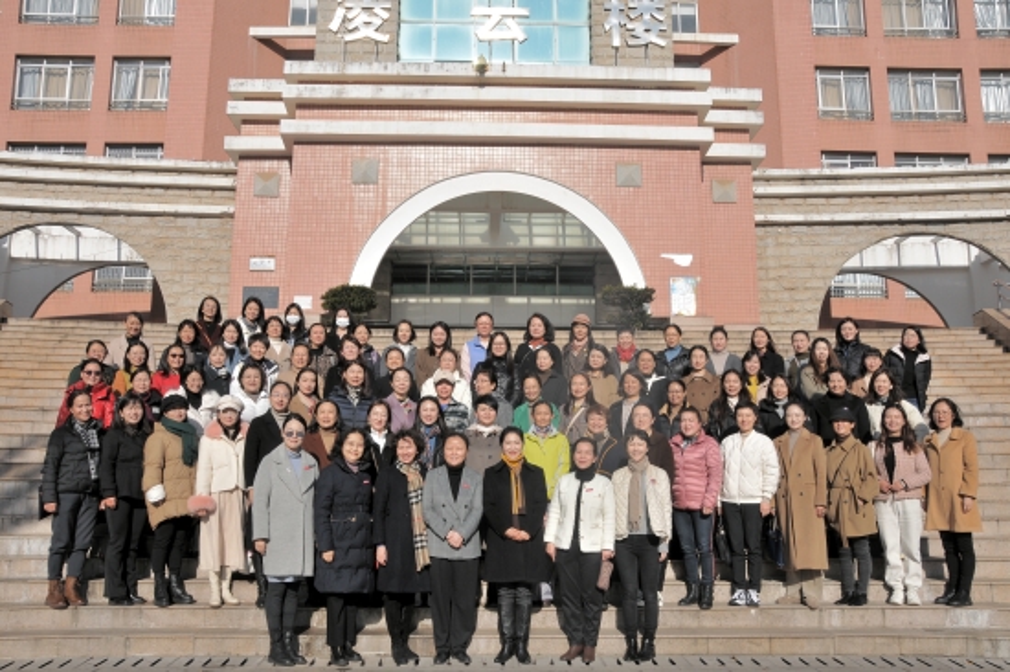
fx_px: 841
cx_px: 505
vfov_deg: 43.6
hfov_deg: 62.0
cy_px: 336
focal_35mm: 30
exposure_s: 1/500
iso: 250
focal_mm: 20
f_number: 11
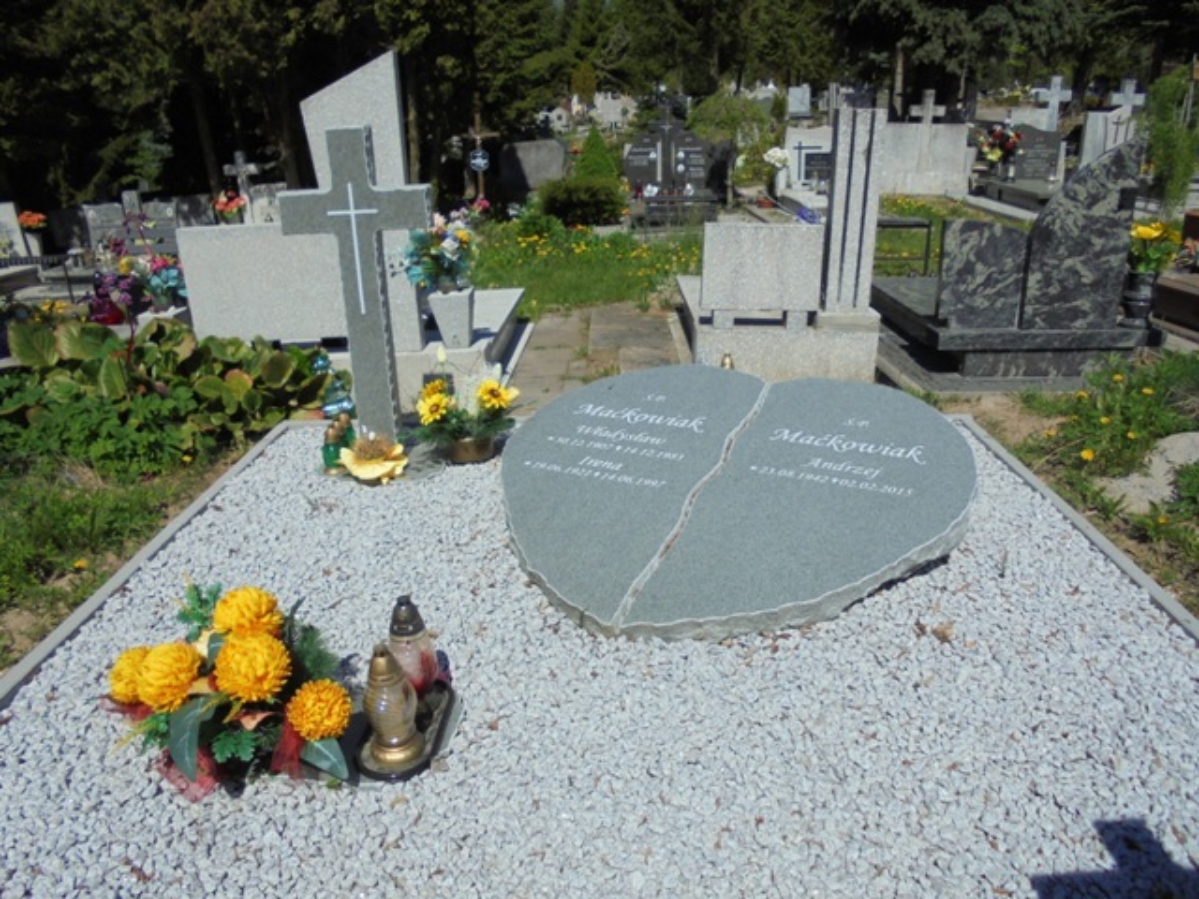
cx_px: 600
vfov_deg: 53.1
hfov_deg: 67.3
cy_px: 450
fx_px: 901
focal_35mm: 26
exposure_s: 1/250
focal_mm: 4.6
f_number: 11.5
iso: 100
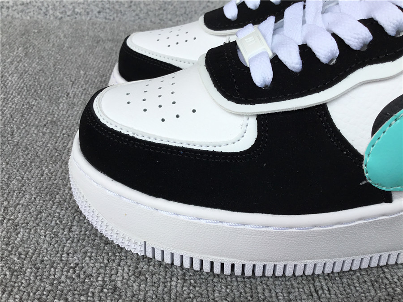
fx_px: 361
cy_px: 151
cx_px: 202
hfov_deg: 58.4
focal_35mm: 31
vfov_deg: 45.4
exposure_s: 1/347
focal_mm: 3.3
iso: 25
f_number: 2.4
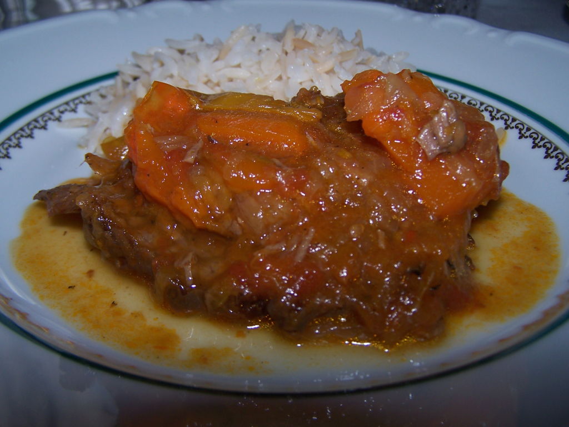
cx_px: 284
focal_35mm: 38
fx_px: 625
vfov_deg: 37.7
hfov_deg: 49.0
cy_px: 214
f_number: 2.8
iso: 80
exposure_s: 1/500
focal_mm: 6.3
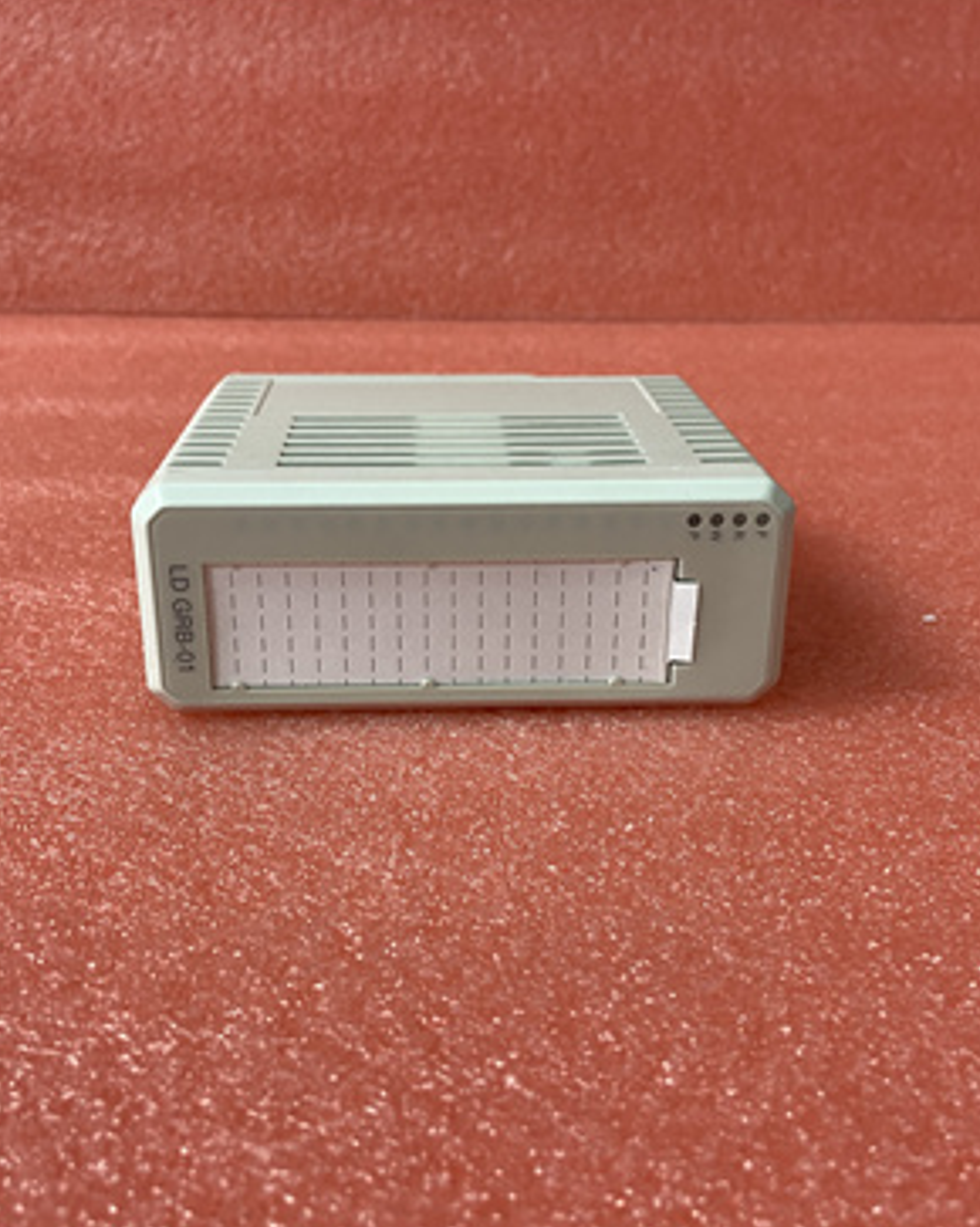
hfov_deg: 42.2
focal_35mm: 35
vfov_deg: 51.6
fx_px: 1270
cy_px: 617
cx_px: 466
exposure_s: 1/50
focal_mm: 4.25
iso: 125
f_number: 1.8
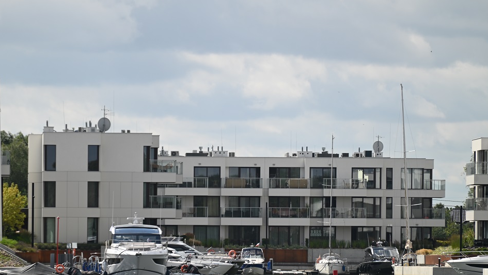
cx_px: 244
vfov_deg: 3.8
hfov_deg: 6.8
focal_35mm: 316
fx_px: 4090
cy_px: 155
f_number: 6.3
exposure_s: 1/640
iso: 100
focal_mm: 300
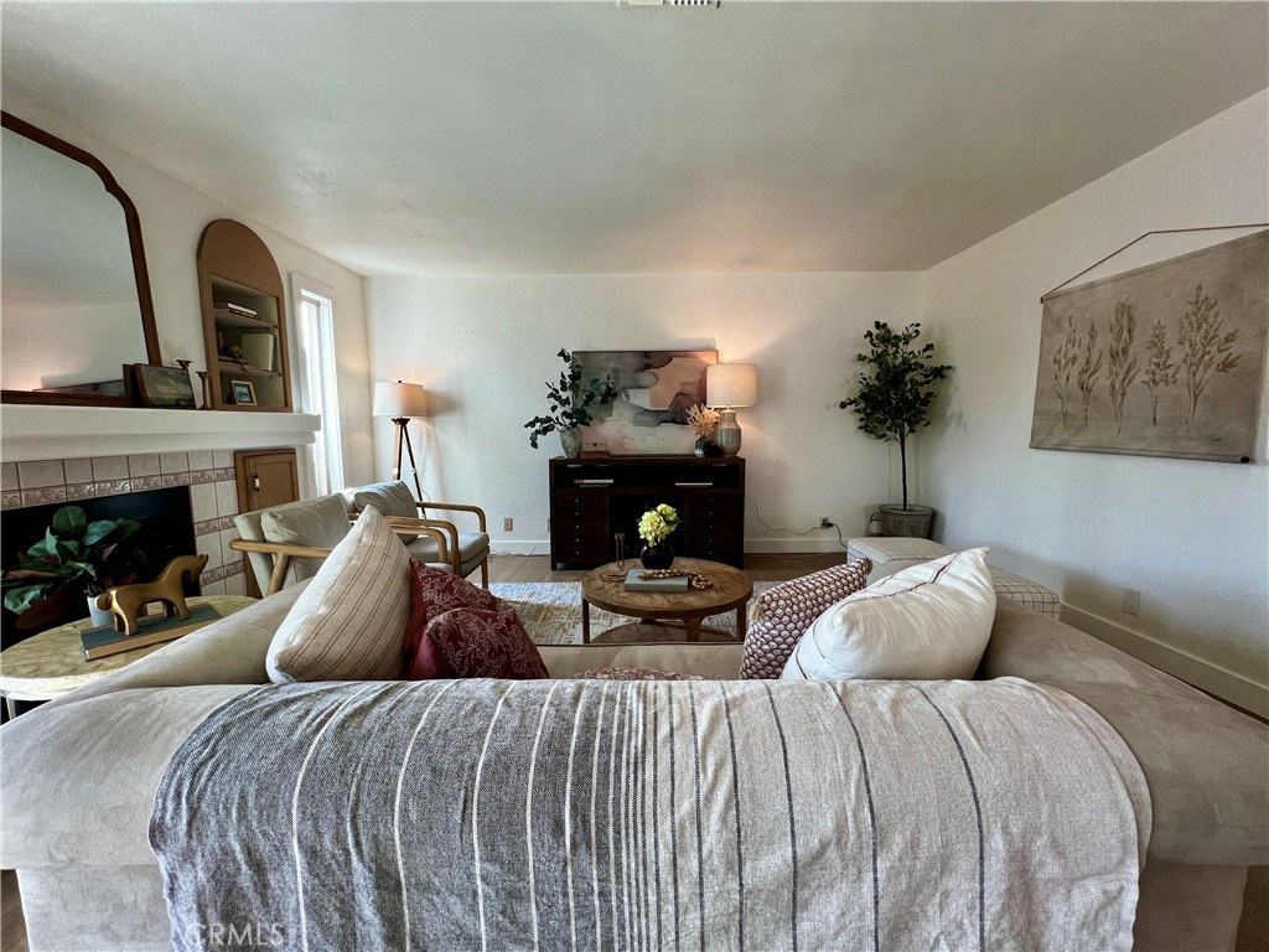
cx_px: 634
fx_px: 477
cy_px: 476
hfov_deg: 106.2
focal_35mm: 13
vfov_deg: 89.9
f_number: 1.8
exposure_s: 1/120
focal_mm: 1.57
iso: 80
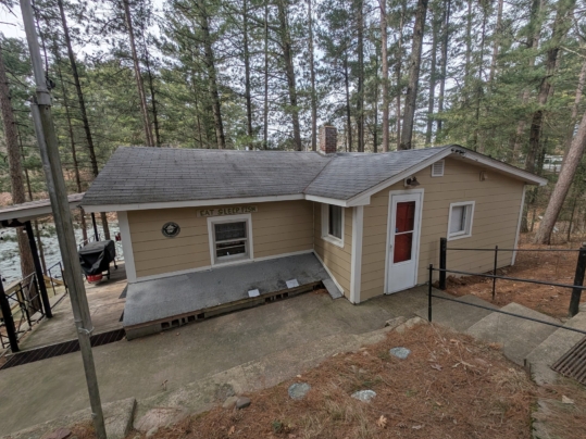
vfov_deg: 89.9
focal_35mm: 13
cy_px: 213
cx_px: 300
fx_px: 220
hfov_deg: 106.2
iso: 38
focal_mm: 2.23
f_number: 1.95
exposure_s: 1/856
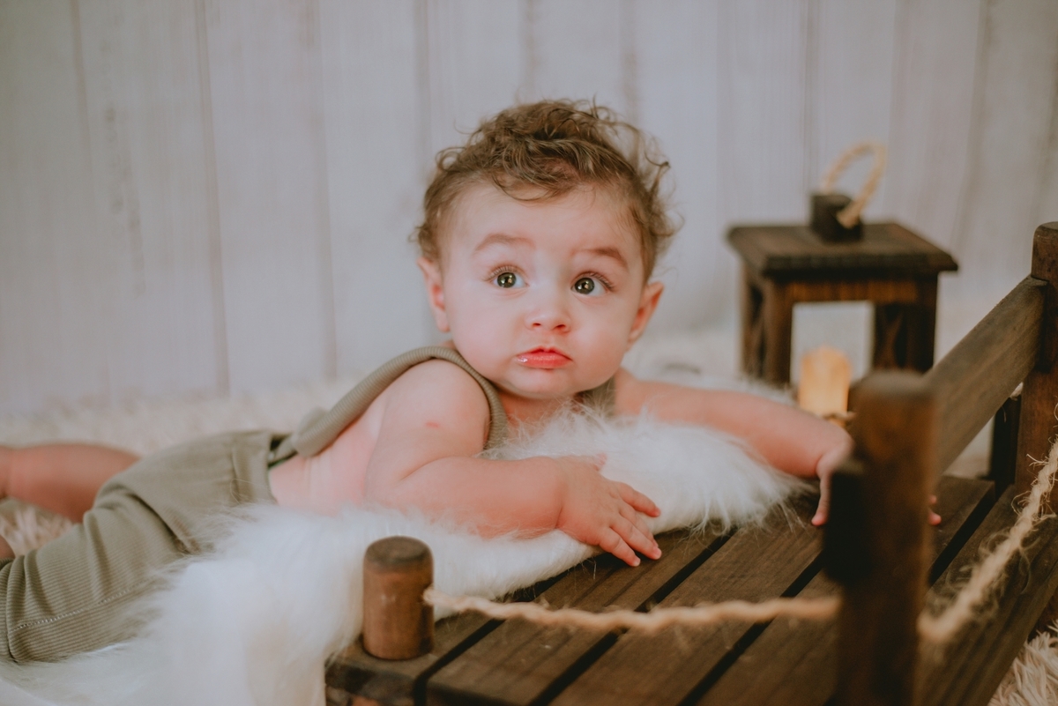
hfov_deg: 39.6
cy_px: 353
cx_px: 529
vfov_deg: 27.0
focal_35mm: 50
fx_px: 1470
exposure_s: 1/160
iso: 640
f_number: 2.2
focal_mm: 50
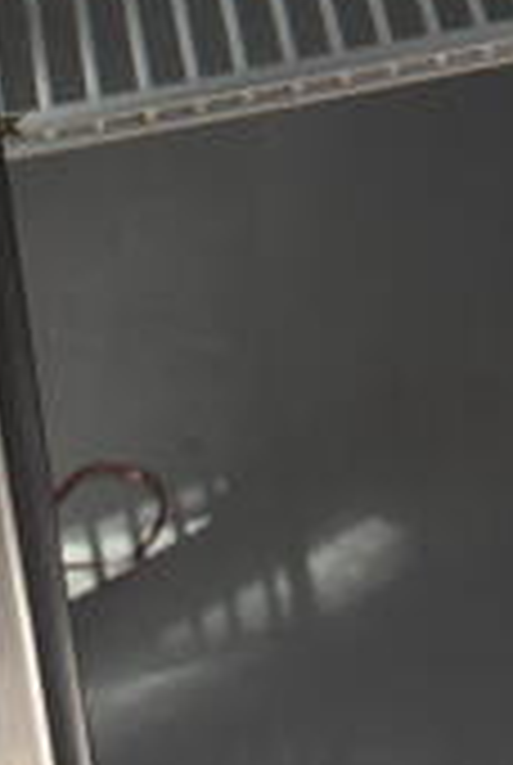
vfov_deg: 11.9
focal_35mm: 145
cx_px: 936
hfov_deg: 9.1
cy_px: -965
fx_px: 3087
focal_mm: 18
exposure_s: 1/250
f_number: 3.5
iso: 720
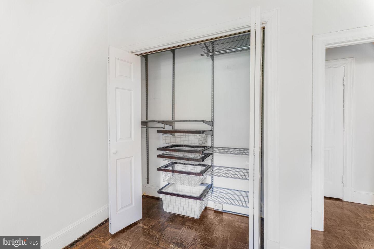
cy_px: 124
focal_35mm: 16
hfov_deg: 96.7
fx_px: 166
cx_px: 187
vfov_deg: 73.7
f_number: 8
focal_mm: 16
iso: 200
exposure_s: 2.5
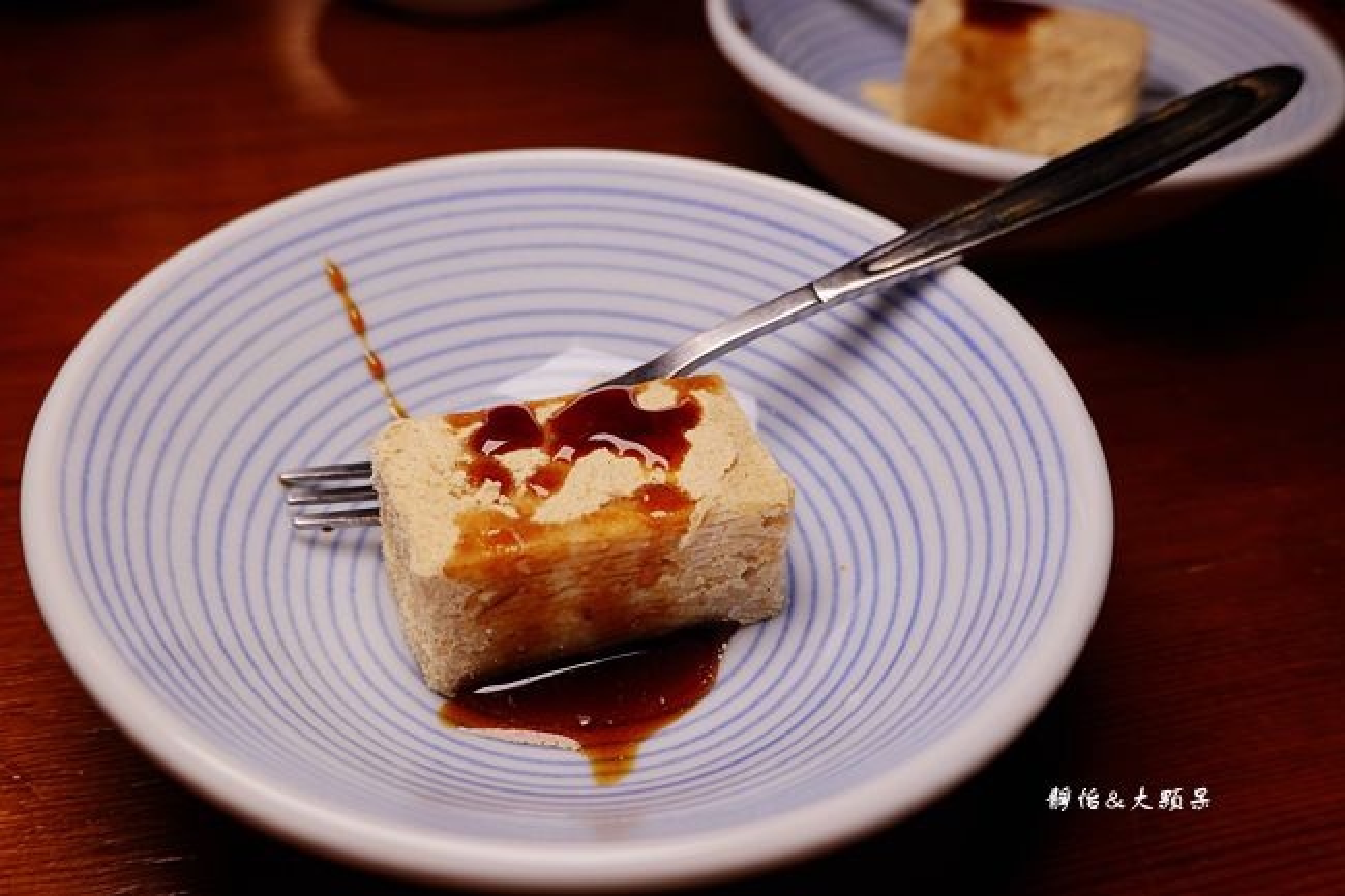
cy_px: 448
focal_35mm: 33
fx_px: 1233
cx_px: 672
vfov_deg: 39.9
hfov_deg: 57.2
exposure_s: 1/200
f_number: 3.5
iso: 125
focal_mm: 12.25
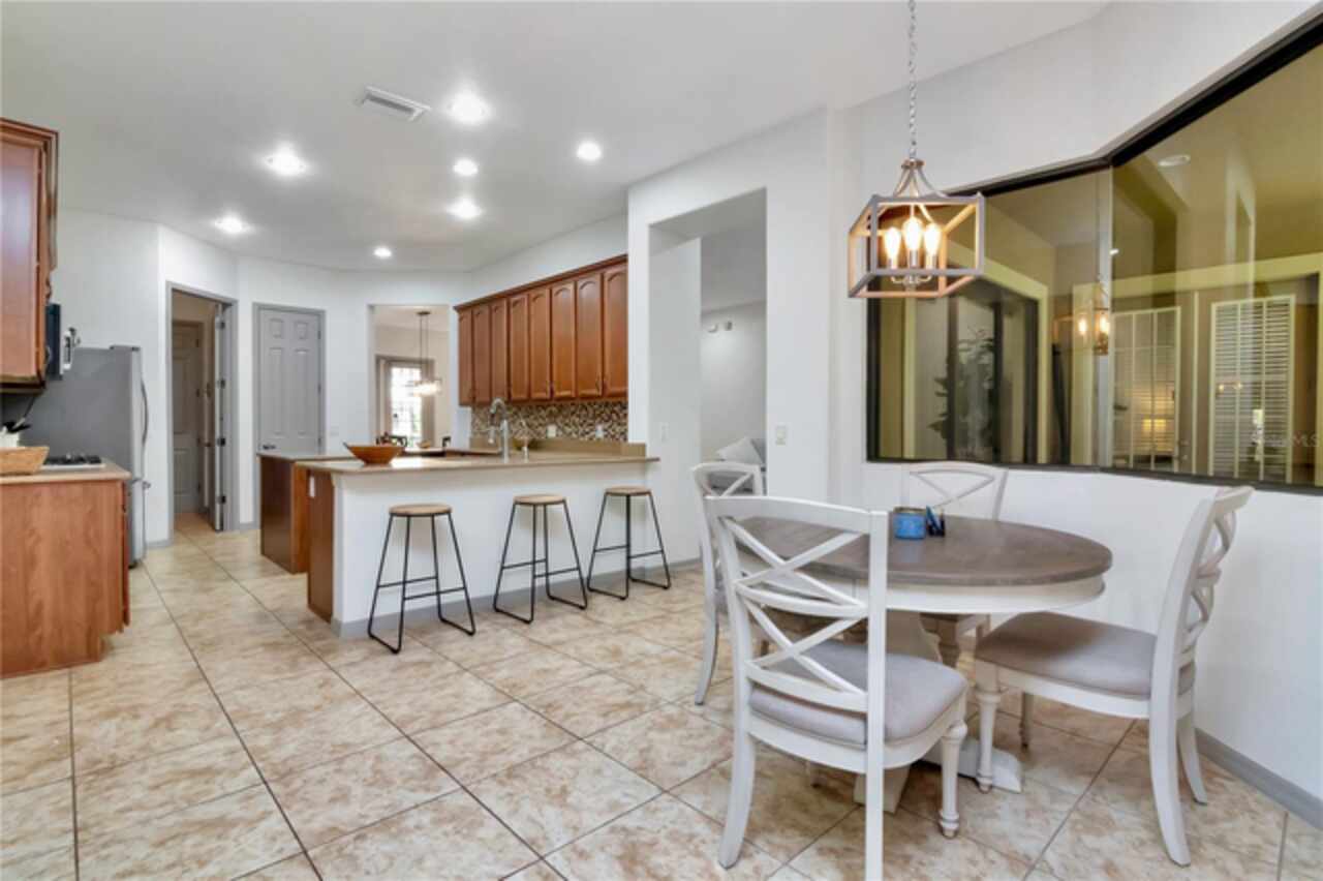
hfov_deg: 95.0
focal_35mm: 16
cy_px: 440
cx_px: 662
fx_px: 606
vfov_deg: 72.0
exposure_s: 1/13
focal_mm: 11
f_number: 11
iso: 1000
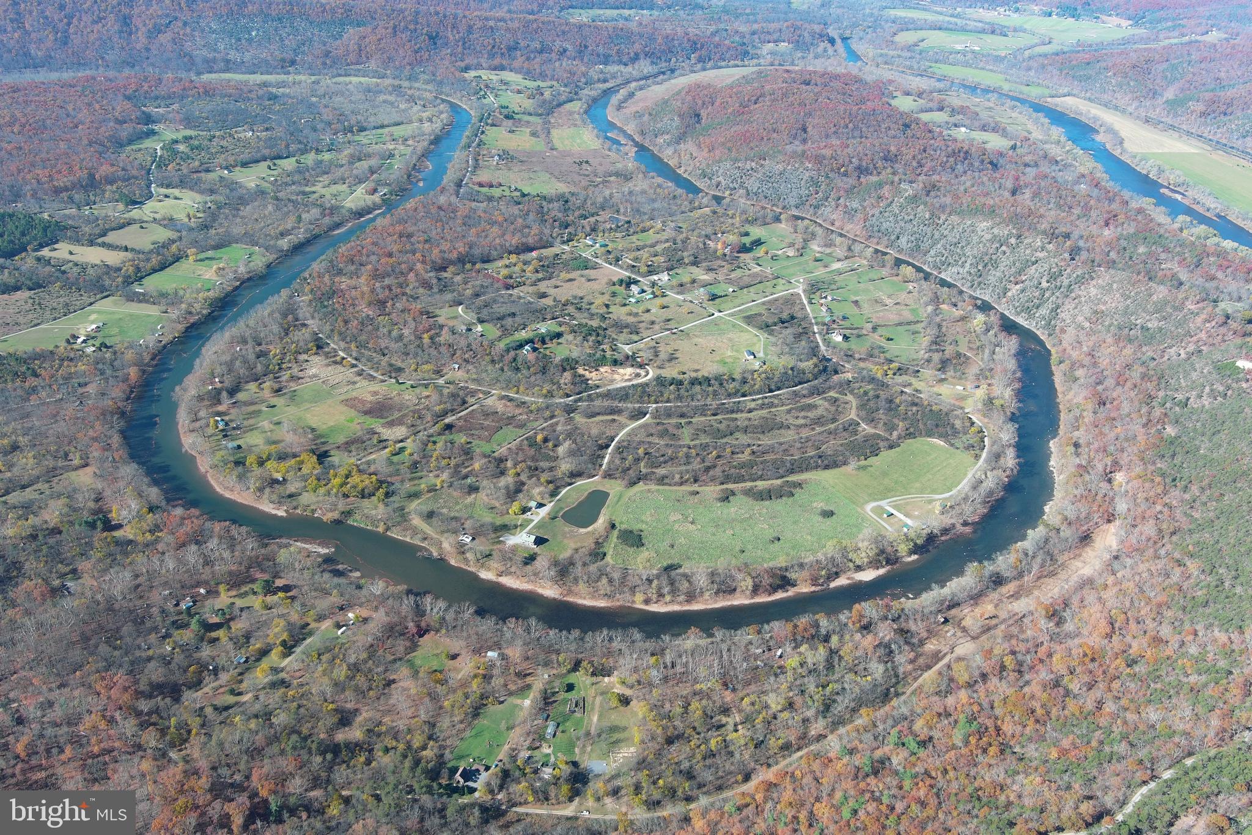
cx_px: 626
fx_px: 1008
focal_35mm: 29
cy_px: 418
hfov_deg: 63.7
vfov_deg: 45.0
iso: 100
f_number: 2.8
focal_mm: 10.57
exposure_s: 1/495
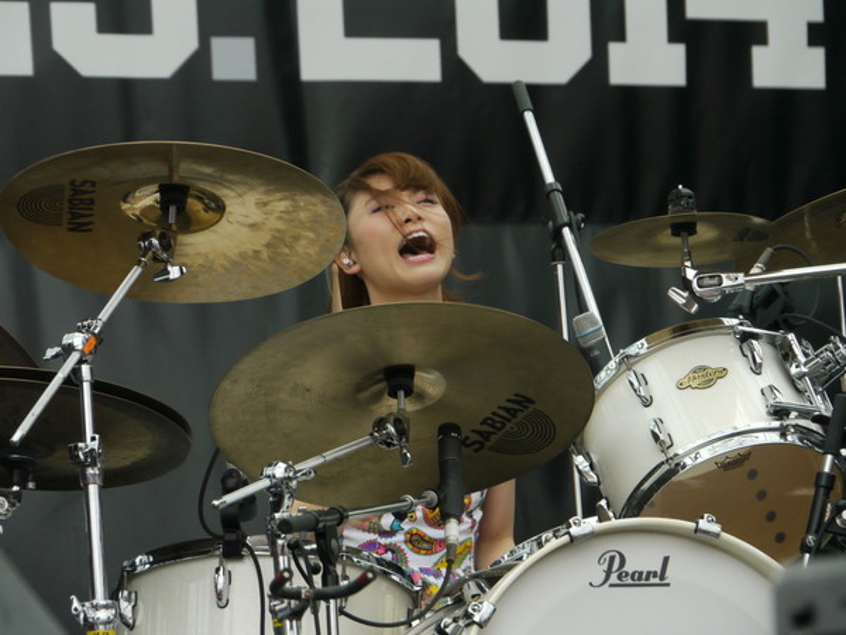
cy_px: 318
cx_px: 423
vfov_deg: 5.3
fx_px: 6843
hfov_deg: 7.1
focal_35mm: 280
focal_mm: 140
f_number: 8
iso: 400
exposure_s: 1/400
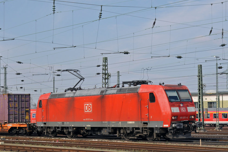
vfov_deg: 15.8
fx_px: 544
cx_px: 119
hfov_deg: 23.7
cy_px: 85
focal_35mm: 86
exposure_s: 1/1000
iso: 400
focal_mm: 40
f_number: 8
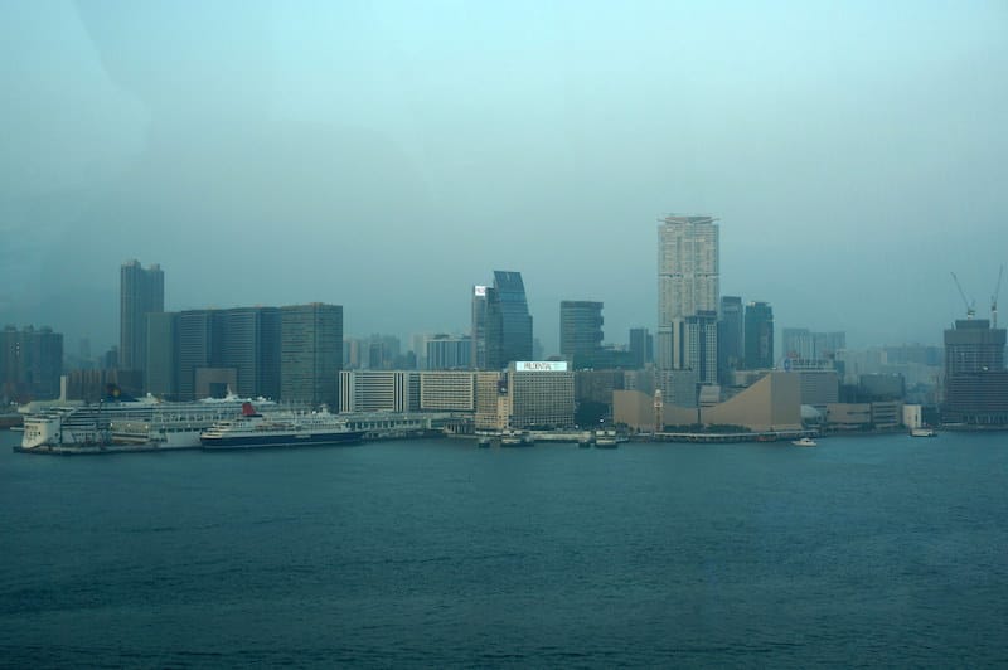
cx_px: 504
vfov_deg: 28.9
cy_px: 335
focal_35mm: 46
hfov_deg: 42.4
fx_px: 1301
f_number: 6.3
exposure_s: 1/80
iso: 100
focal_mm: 31
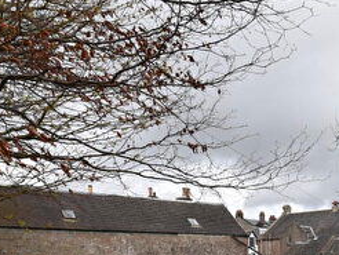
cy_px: 252
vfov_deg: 32.5
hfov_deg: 41.9
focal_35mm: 41
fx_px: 402
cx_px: 307
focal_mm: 10
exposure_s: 1/250
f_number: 8
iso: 280
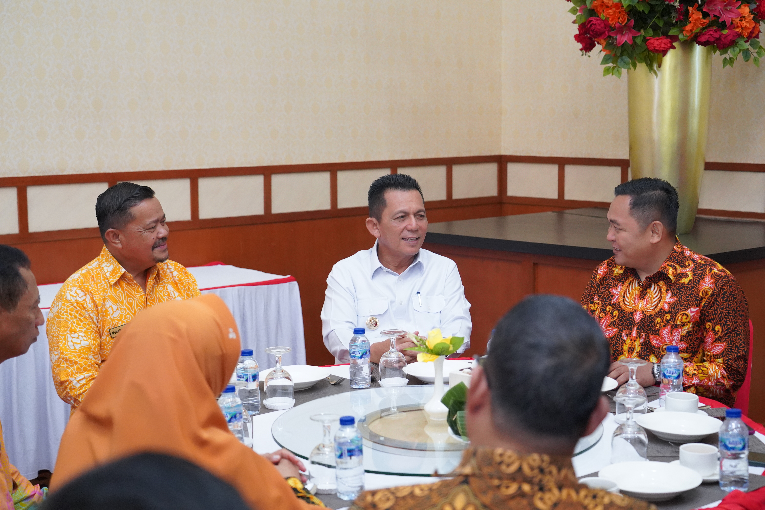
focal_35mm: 55
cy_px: 255
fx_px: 1169
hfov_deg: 36.2
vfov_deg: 24.6
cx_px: 382
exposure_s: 1/160
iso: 6400
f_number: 4
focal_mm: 55
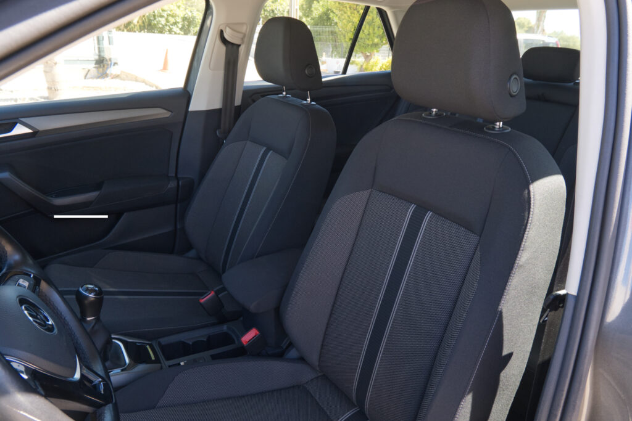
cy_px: 210
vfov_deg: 49.6
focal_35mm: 26
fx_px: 456
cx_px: 316
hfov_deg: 69.4
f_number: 9
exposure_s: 1/100
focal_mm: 17.5
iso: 2000
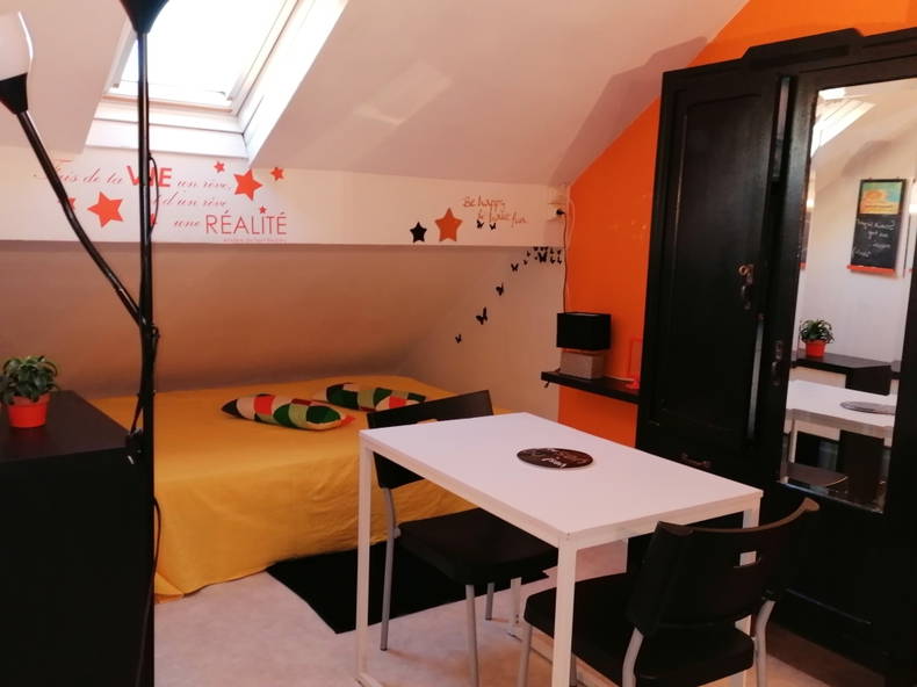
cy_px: 344
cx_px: 458
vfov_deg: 44.1
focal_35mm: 32
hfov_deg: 56.8
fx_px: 847
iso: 200
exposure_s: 1/33.3
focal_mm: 4.75
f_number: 1.8
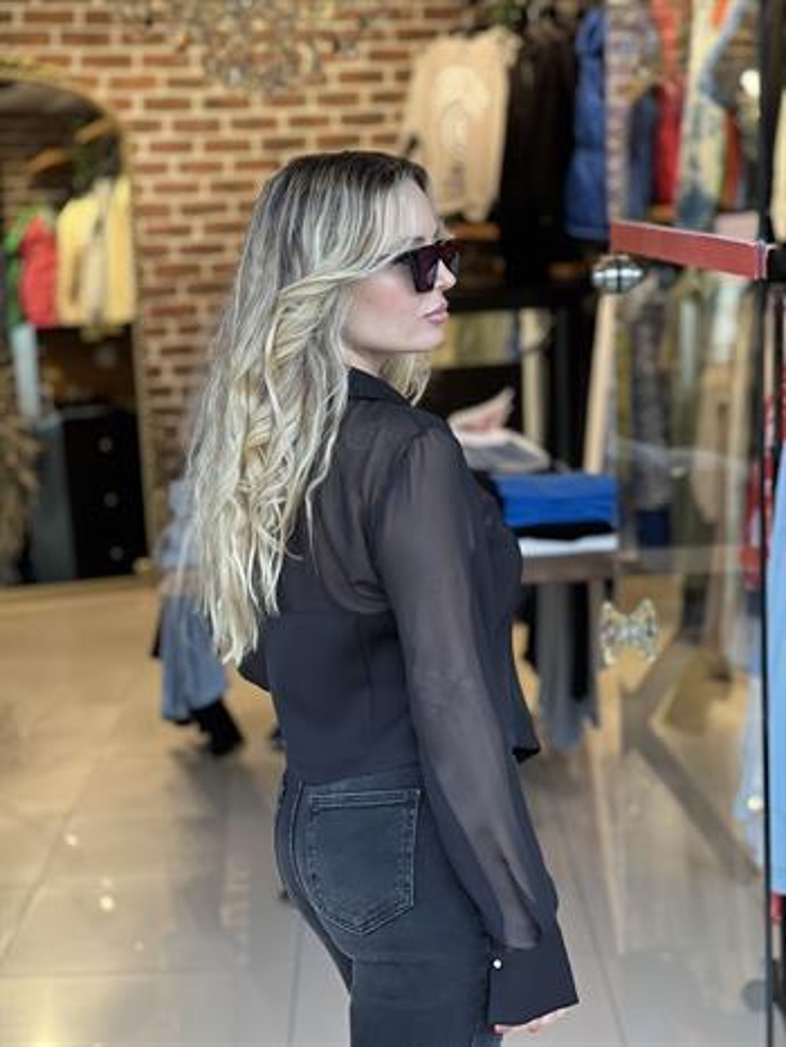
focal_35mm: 77
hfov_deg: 19.2
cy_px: 524
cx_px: 393
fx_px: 2329
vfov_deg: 25.3
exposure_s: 1/100
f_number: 2.8
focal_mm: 9
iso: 80
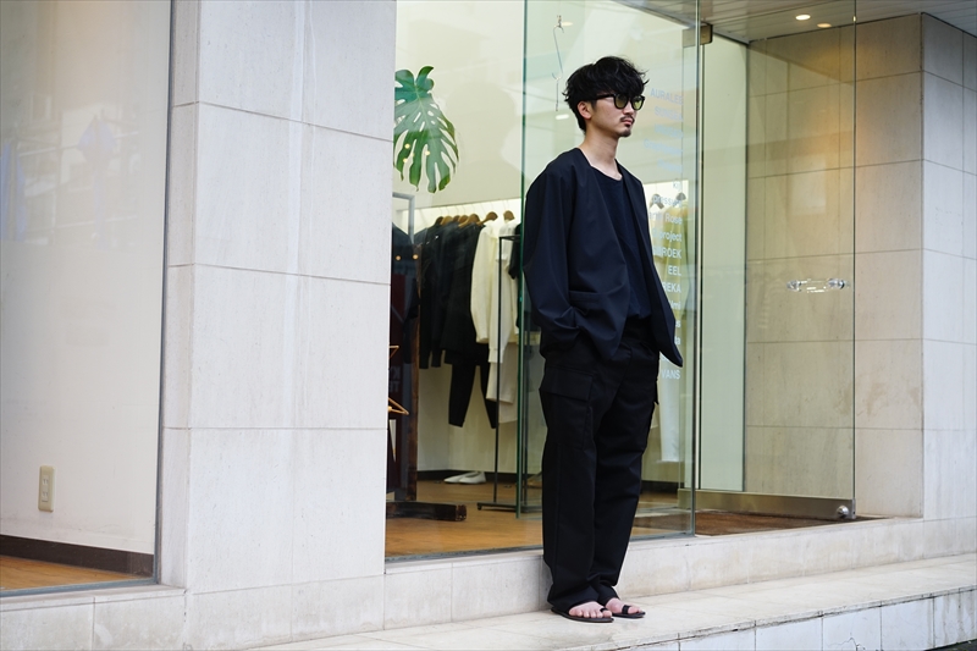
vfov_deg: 24.6
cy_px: 326
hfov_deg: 36.3
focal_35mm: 55
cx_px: 488
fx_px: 1492
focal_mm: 55
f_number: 4
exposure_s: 1/60
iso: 400
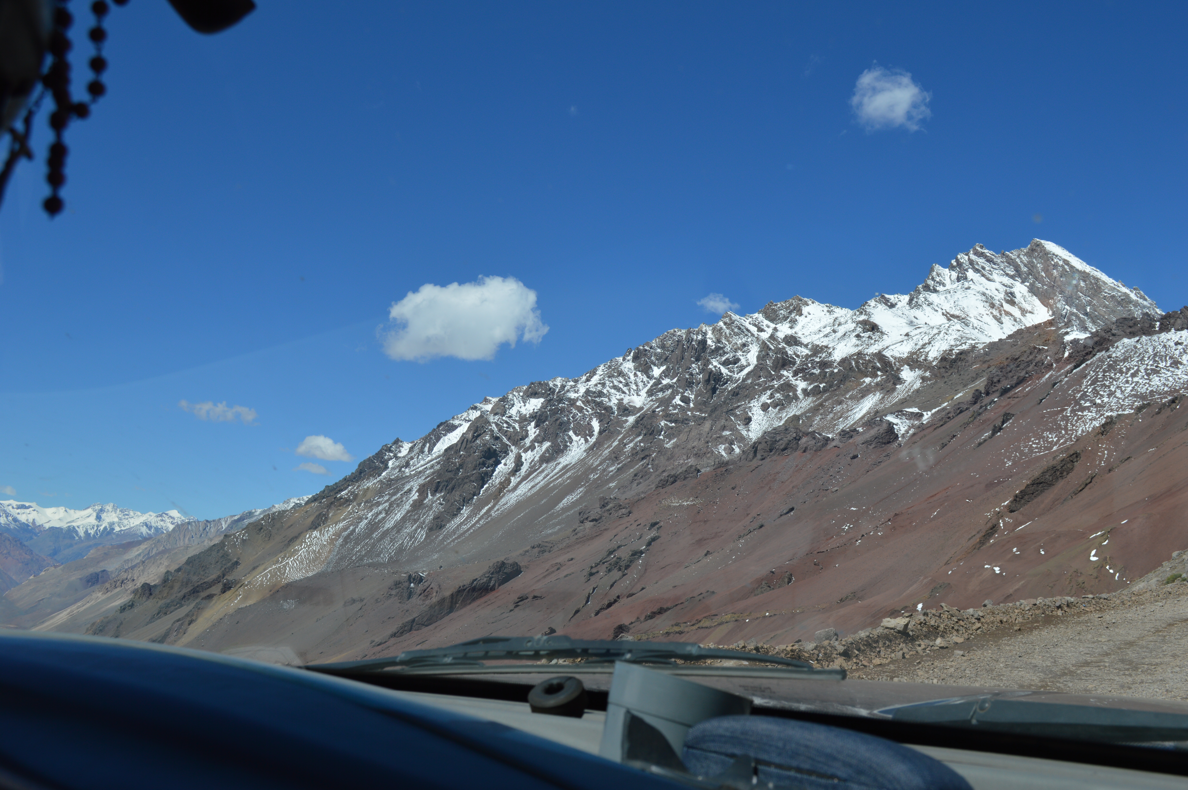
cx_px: 594
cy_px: 395
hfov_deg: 53.2
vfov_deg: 36.8
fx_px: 1187
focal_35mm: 36
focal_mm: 24
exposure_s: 1/320
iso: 100
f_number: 9
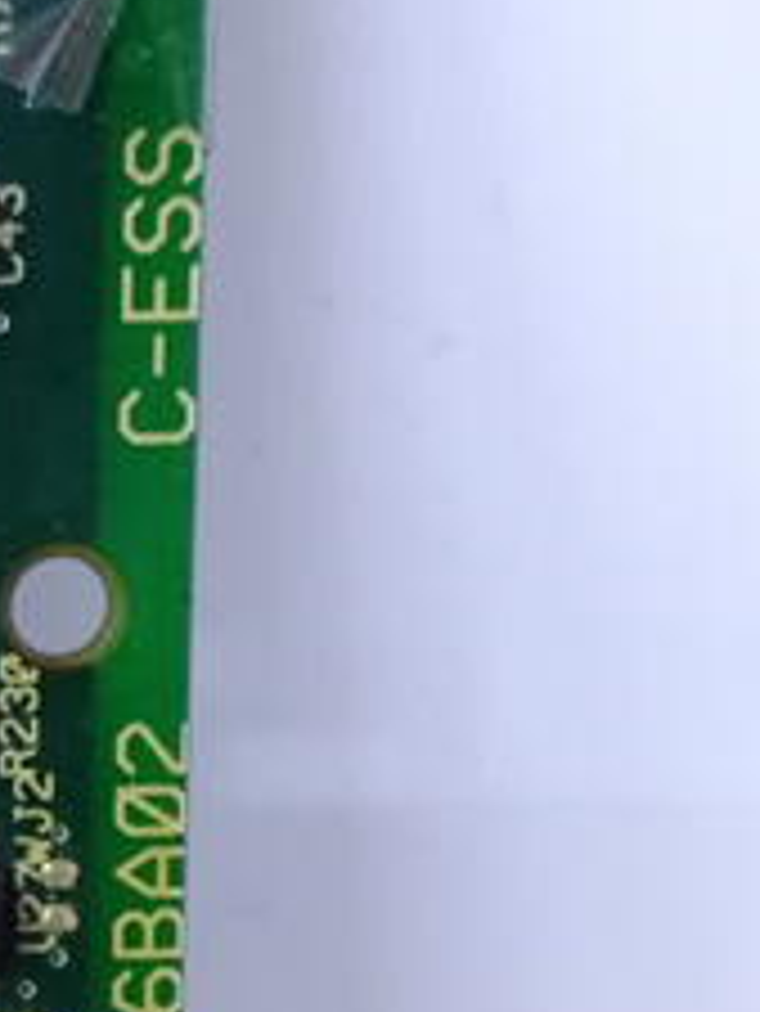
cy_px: 958
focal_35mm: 80
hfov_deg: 17.3
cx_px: -234
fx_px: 2340
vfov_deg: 23.6
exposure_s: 1/25
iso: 844
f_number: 2
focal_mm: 3.79
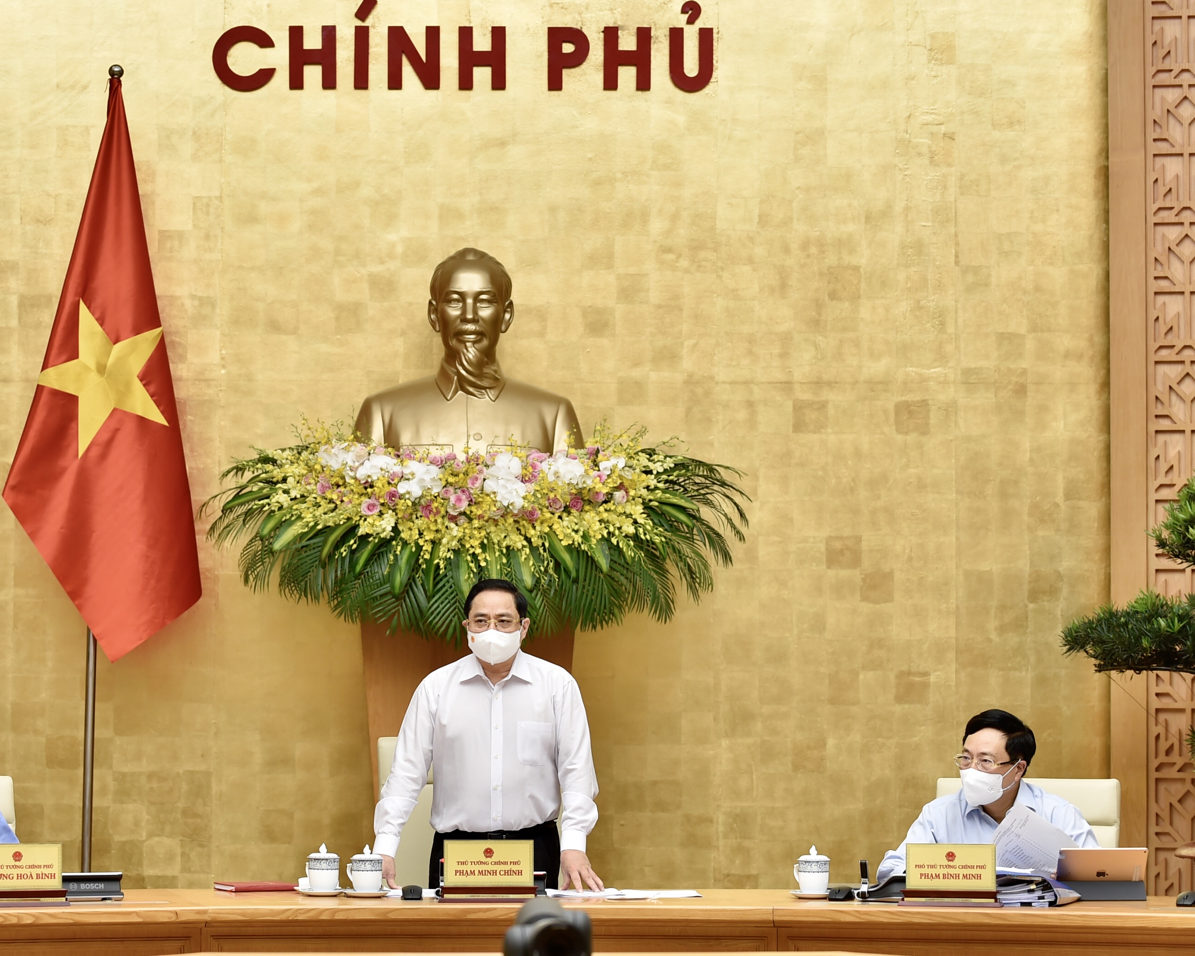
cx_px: 469
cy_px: 480
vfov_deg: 14.9
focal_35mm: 103
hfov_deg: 18.6
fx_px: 3643
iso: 1000
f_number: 3.2
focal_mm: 90
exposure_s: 1/200
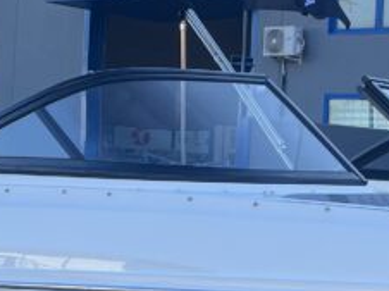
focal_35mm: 118
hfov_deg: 16.5
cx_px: 332
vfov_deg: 12.5
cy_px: 183
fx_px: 1325
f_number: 1.6
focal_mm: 5.1
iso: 50
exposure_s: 1/1056
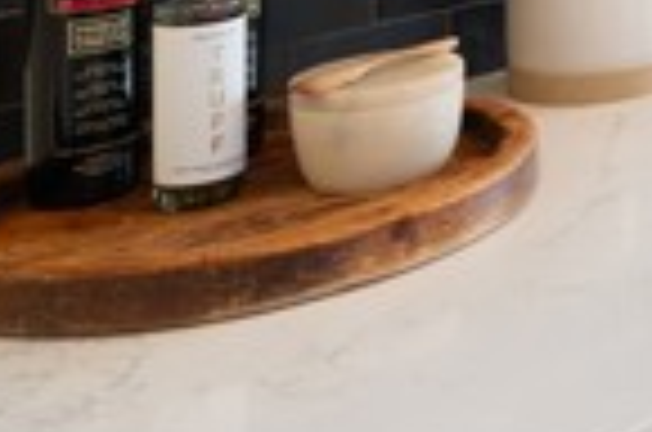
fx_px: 1518
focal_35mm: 84
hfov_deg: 17.4
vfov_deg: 14.7
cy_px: -274
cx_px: 1304
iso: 640
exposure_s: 1/10
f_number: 9
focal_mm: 19
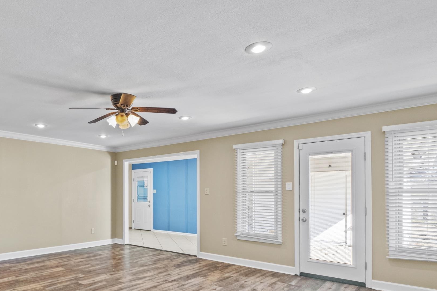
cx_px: 135
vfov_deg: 53.9
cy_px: 196
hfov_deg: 73.1
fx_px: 279
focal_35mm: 23
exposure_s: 1/2.5
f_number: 7.1
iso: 800
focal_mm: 10
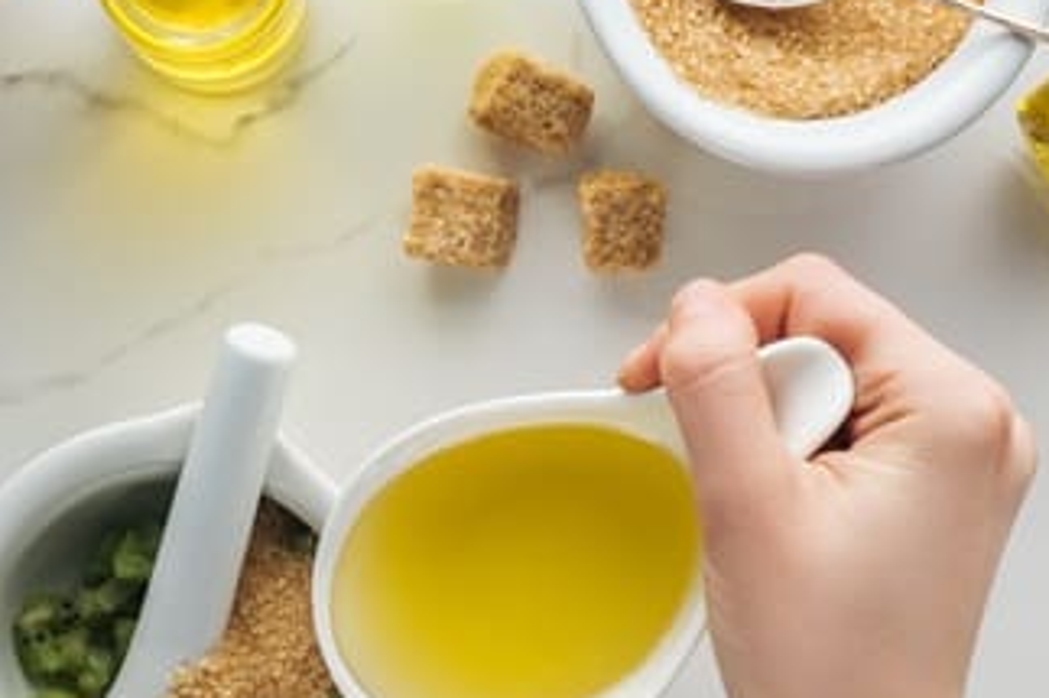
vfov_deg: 14.6
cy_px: 500
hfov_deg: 21.9
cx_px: 451
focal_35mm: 93
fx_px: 2708
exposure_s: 1/160
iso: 200
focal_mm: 50
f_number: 9
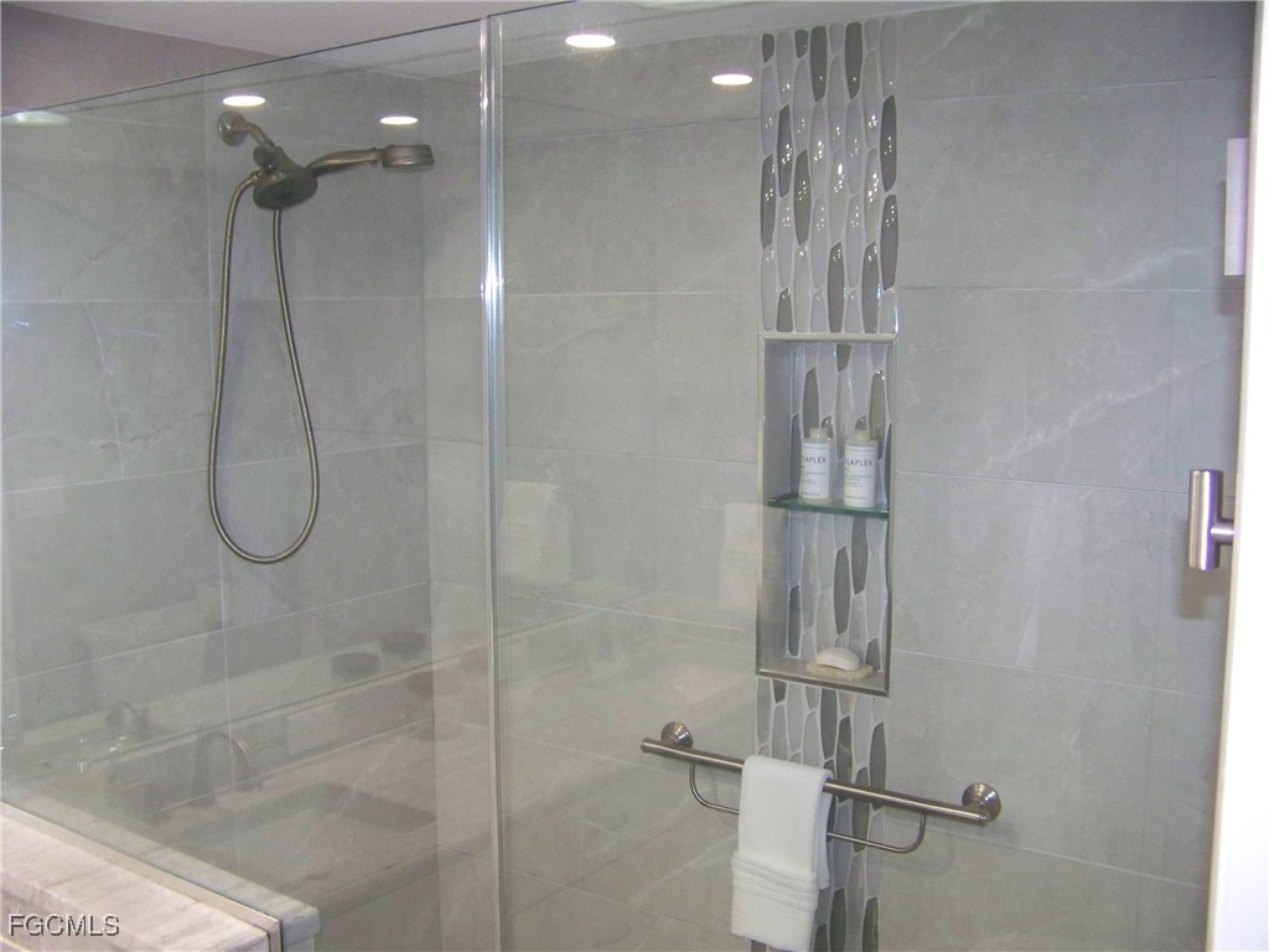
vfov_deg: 39.7
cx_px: 634
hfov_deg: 51.4
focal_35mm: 36
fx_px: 1320
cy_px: 476
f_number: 2.8
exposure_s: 1/30
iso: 200
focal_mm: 5.85
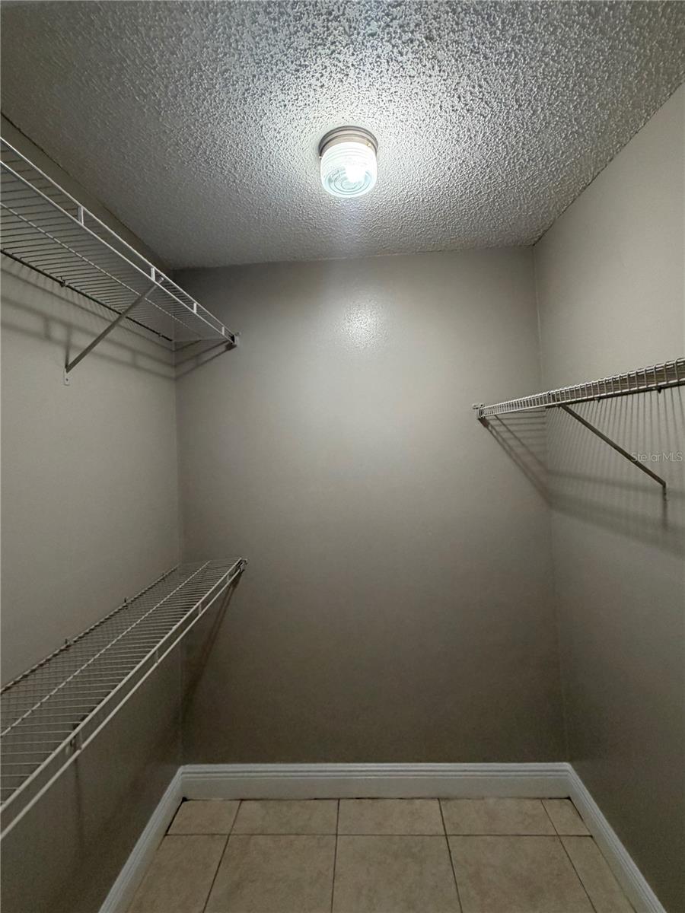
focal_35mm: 14
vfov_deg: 102.1
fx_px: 369
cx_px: 342
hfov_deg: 85.7
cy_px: 456
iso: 320
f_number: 2.2
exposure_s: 1/60
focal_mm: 2.22
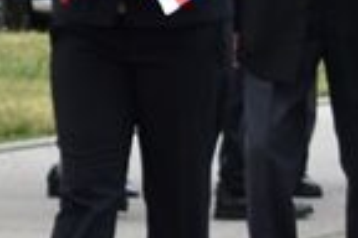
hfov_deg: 4.1
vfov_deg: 2.9
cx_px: -858
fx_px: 4779
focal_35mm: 481
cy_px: 143
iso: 100
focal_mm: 45
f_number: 6.3
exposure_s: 1/160
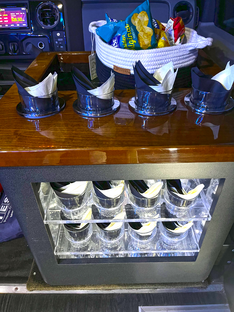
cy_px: 156
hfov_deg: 53.1
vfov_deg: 67.3
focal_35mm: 26
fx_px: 234
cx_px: 117
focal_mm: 5.1
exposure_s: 1/30
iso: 640
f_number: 1.6
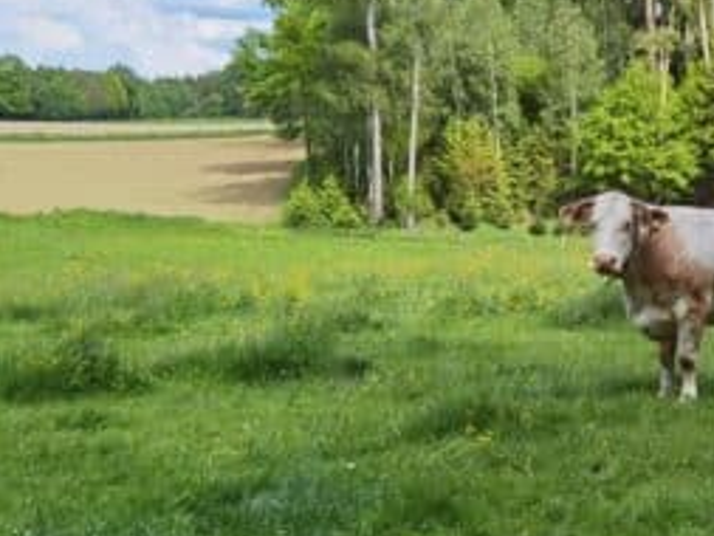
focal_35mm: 82
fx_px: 1692
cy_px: 206
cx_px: 717
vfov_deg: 18.0
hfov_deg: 22.9
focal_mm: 6.71
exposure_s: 1/2217
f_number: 1.9
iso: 50
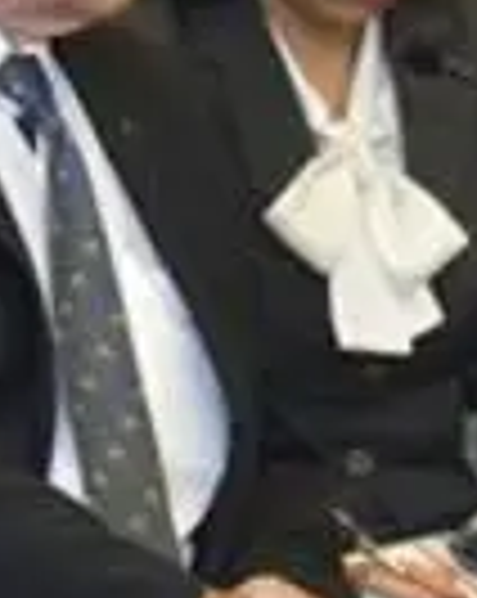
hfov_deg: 2.7
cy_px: 164
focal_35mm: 577
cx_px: 1089
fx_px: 10206
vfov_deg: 3.4
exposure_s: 1/125
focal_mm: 105
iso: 1000
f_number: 4.5
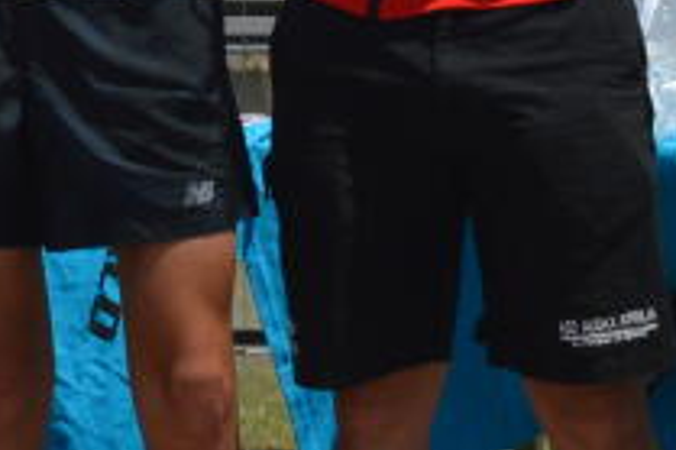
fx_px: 6454
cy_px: -589
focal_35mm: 344
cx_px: -61
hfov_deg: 6.0
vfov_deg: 3.9
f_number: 7.1
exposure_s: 1/2000
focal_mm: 40
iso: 400
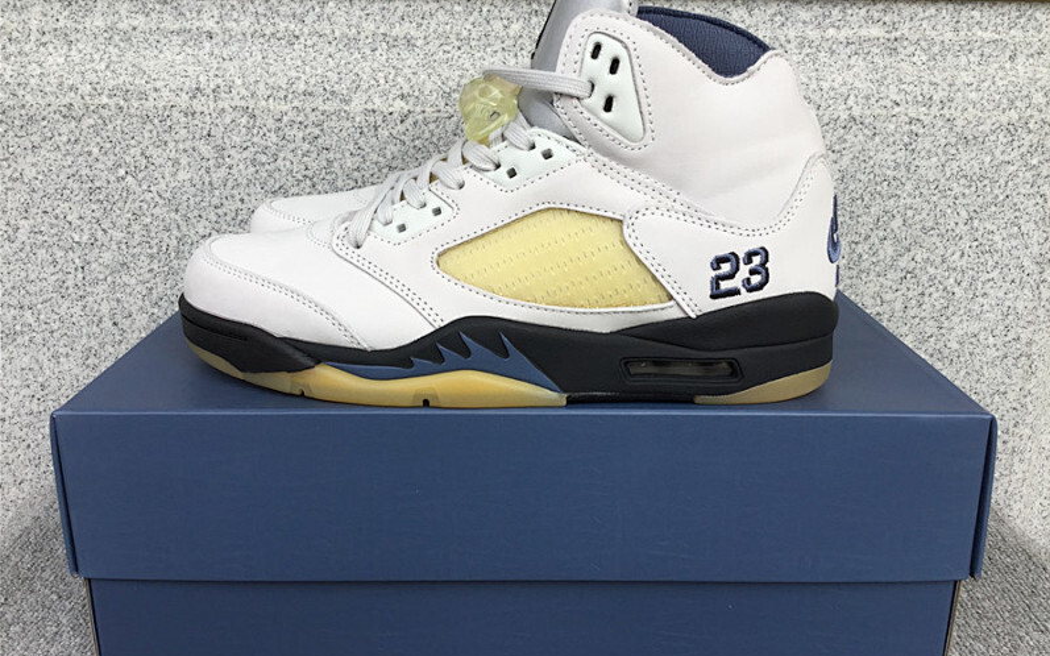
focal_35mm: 33
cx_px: 526
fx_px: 944
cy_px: 311
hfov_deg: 58.1
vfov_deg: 38.3
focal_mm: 3.3
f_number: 2.4
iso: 25
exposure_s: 1/220
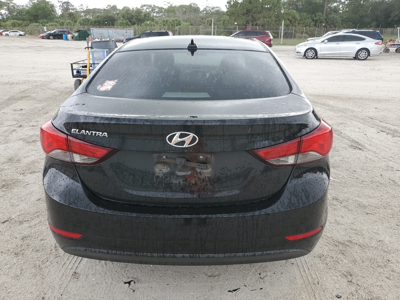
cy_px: 150
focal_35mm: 26
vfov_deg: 53.1
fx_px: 300
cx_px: 200
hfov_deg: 67.3
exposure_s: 1/385
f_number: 1.5
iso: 50
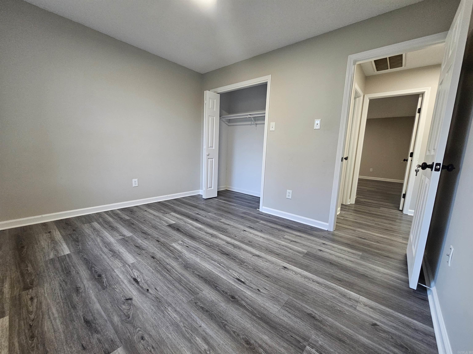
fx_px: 178
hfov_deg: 106.2
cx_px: 236
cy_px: 177
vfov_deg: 89.9
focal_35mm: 13
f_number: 2.2
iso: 320
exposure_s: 1/77.4
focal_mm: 2.2
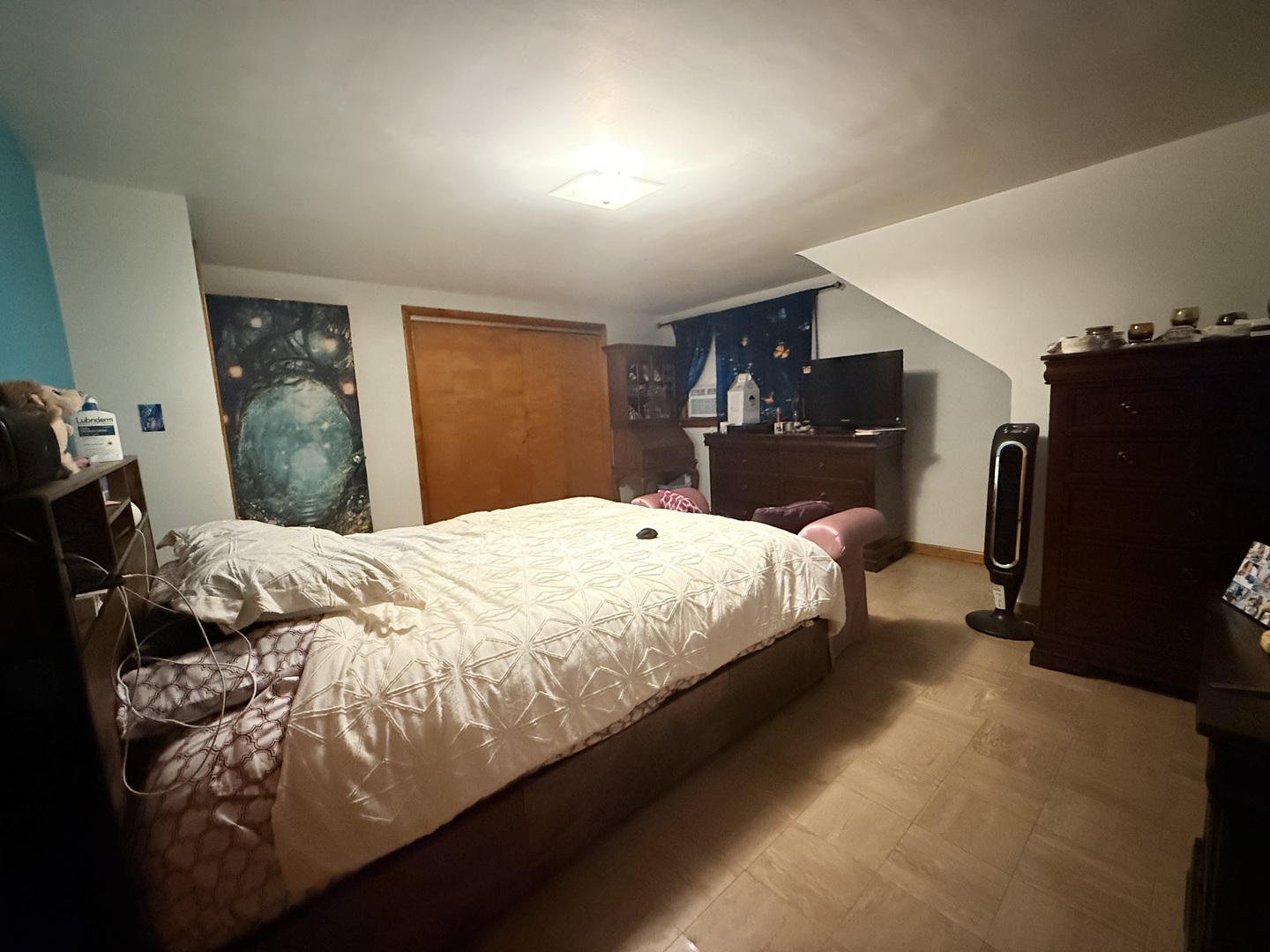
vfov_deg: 85.7
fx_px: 514
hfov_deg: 102.1
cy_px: 476
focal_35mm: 14
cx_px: 635
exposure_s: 1/40
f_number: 2.2
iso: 1000
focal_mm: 2.22
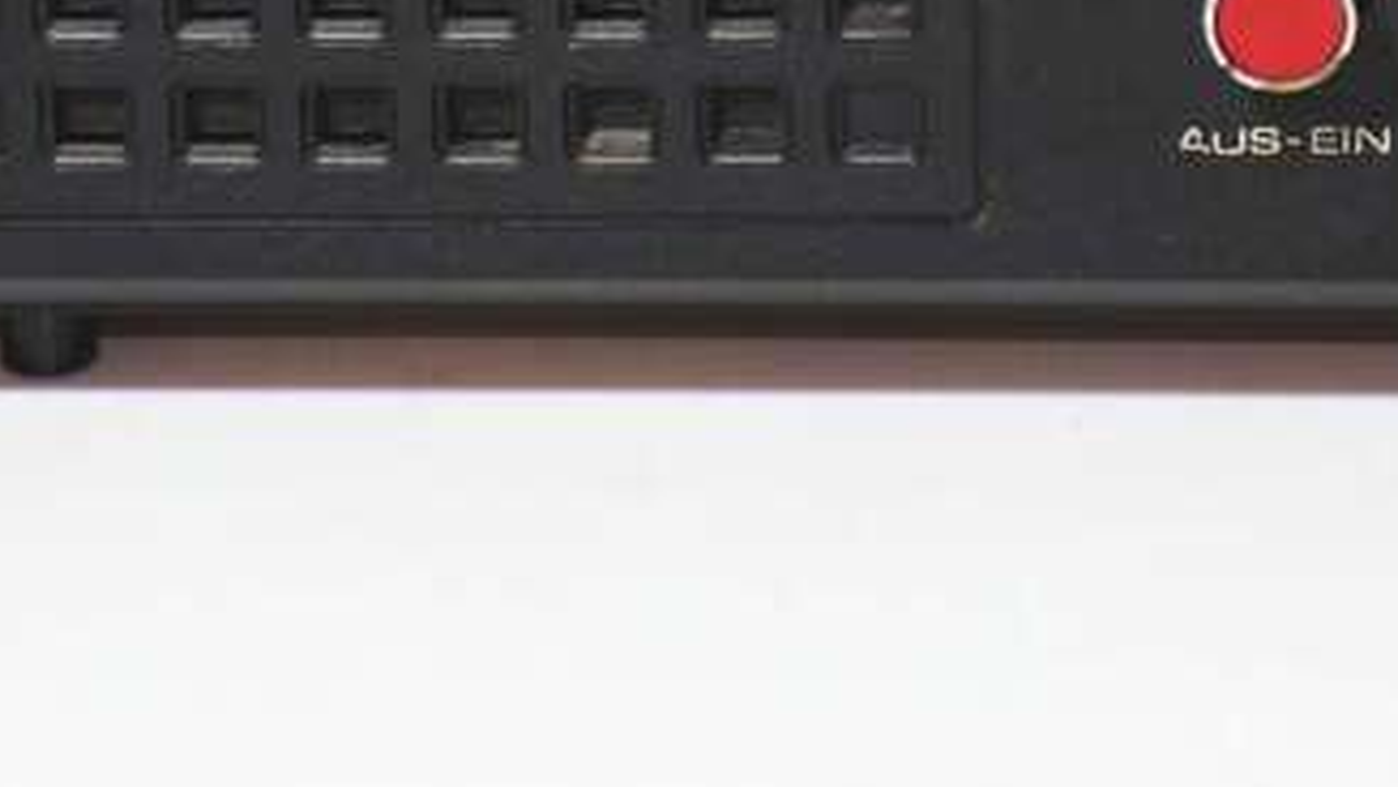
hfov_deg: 12.4
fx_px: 6414
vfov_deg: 6.9
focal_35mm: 173
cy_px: -466
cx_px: 774
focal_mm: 11.6
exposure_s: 1/100
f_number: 3.8
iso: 200
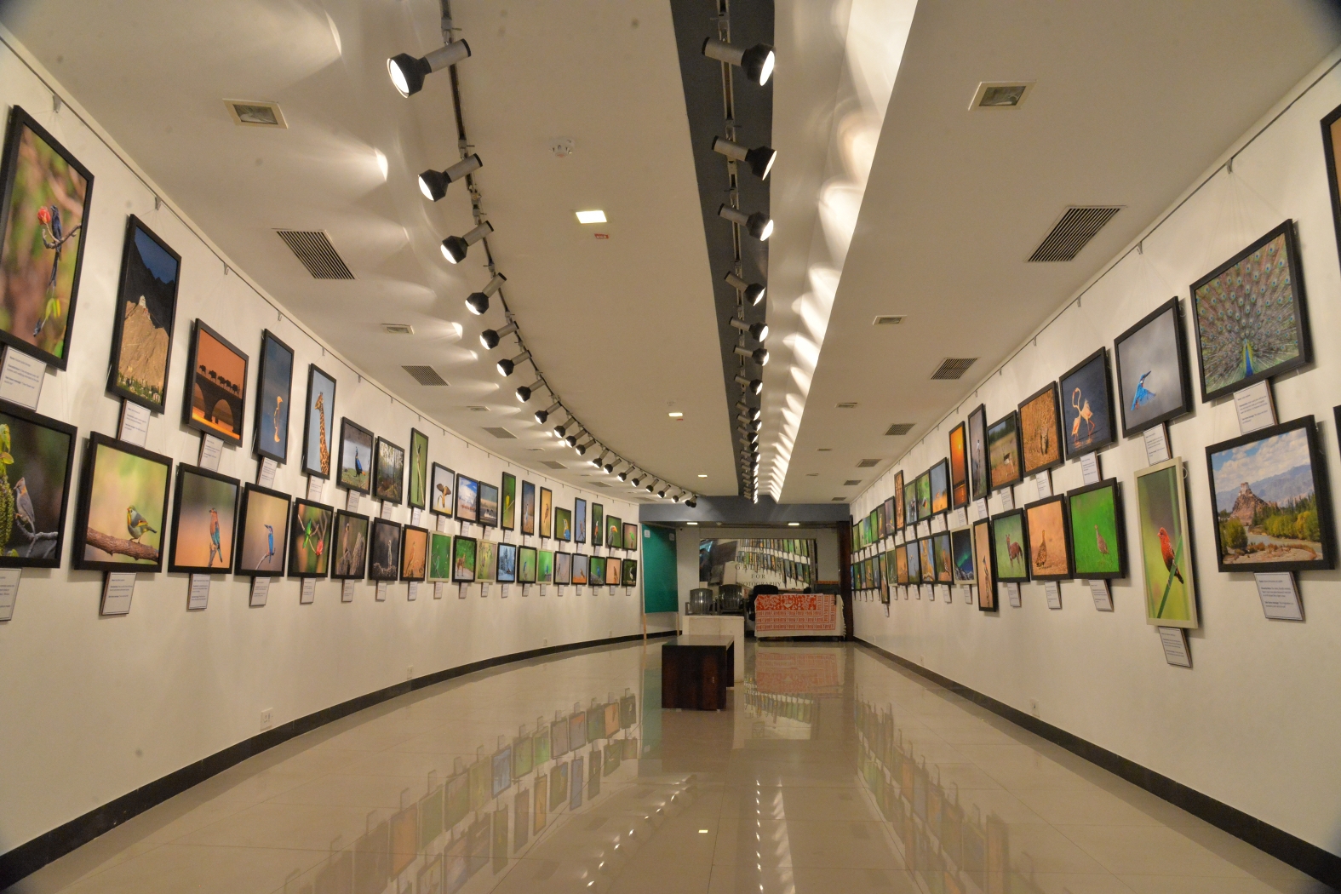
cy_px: 447
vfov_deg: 53.1
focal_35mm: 24
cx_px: 670
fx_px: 894
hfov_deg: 73.7
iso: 4000
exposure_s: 1/125
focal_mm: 24
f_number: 10
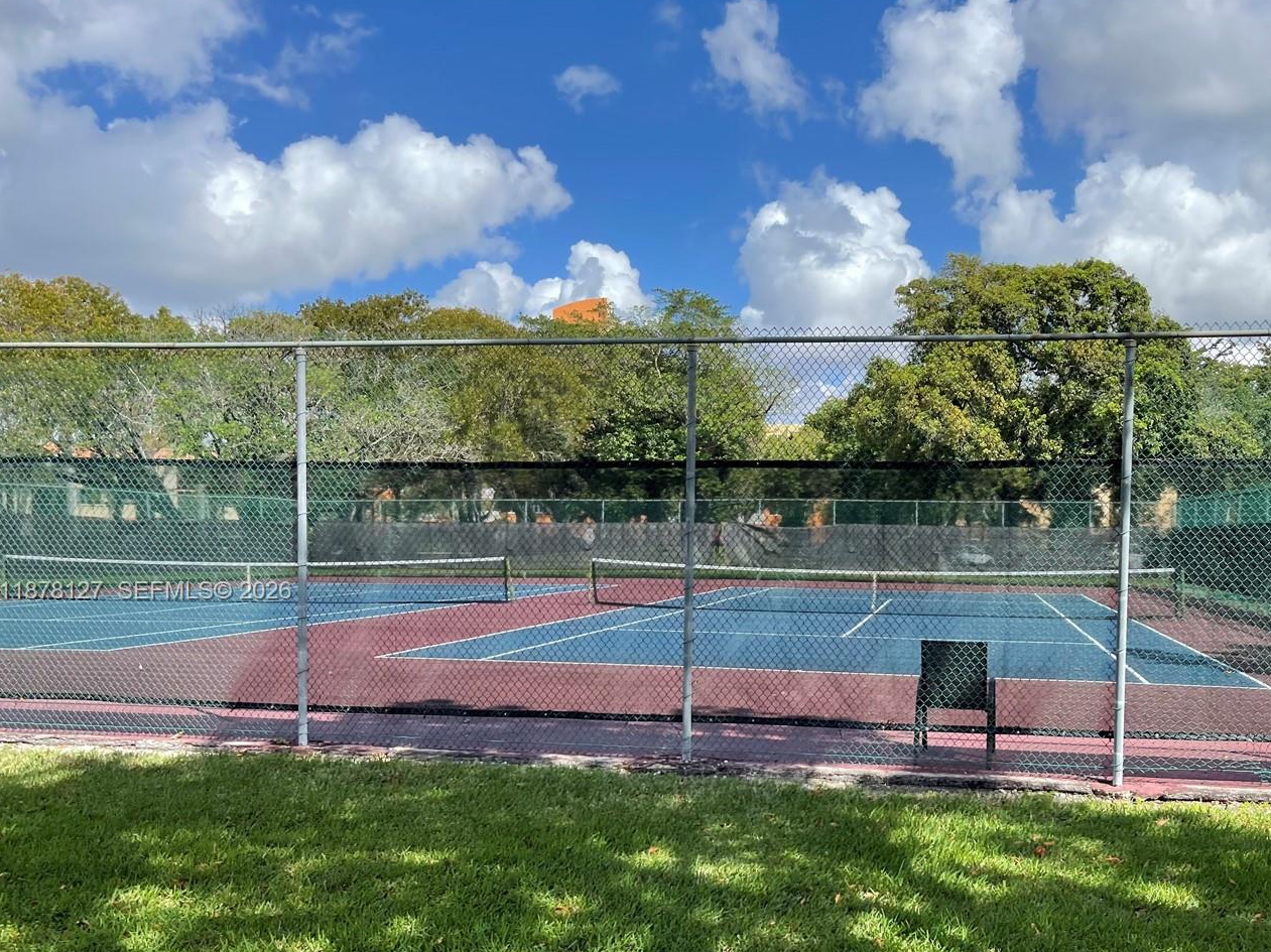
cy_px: 592
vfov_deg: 42.6
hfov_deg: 54.8
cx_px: 784
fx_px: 1211
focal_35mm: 33
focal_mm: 5.1
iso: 32
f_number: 1.6
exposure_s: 1/3344
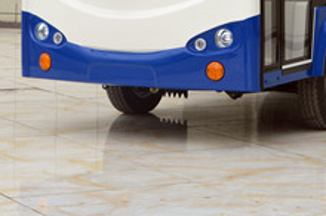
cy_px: -93
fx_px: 1203
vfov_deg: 10.0
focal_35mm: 133
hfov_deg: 15.4
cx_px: 250
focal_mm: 30
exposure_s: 1/250
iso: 100
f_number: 8
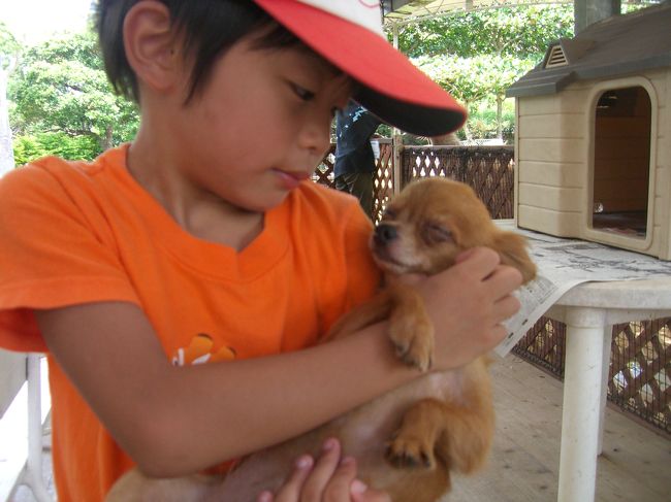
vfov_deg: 37.7
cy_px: 251
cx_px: 336
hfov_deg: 49.0
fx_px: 736
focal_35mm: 38
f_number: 2.7
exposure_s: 1/125
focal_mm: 6.2
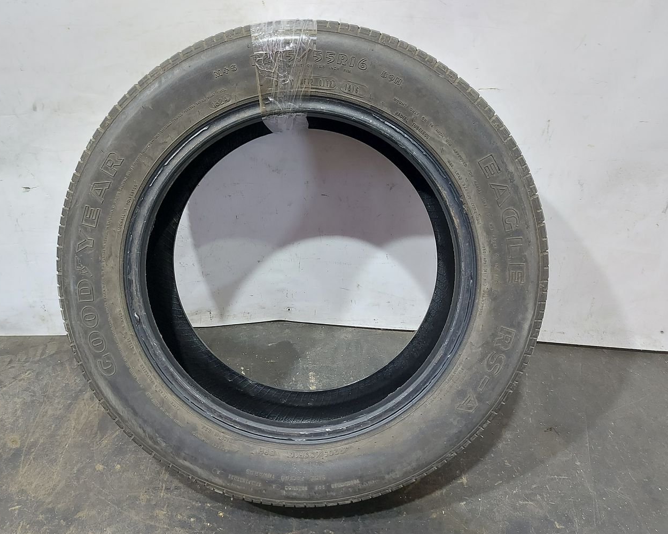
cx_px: 312
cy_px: 268
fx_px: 514
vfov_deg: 54.9
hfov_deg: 66.0
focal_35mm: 26
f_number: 1.8
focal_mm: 5.23
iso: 250
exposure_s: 1/33
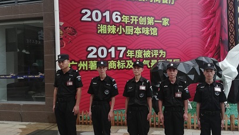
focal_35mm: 35
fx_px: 222
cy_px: 61
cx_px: 145
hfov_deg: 56.1
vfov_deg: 33.7
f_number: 2.2
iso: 50
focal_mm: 3.83
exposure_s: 1/141
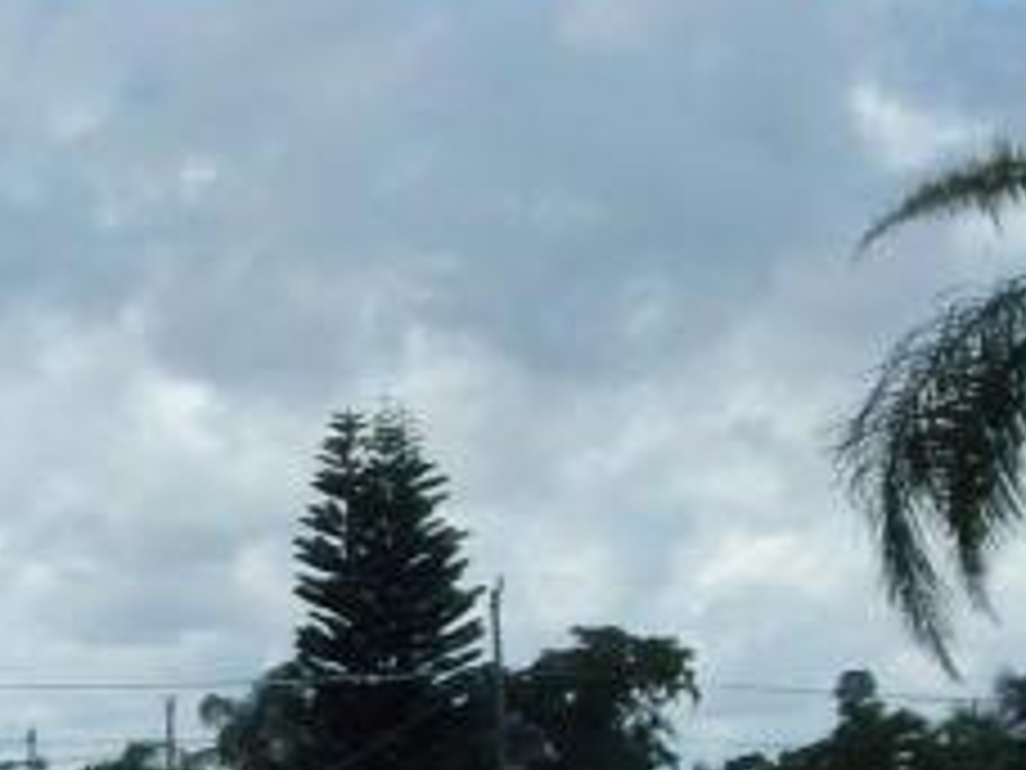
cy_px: 802
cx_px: -936
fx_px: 4535
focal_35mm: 153
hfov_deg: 11.7
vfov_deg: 9.6
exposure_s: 1/500
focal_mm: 6.1
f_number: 6.7
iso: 125
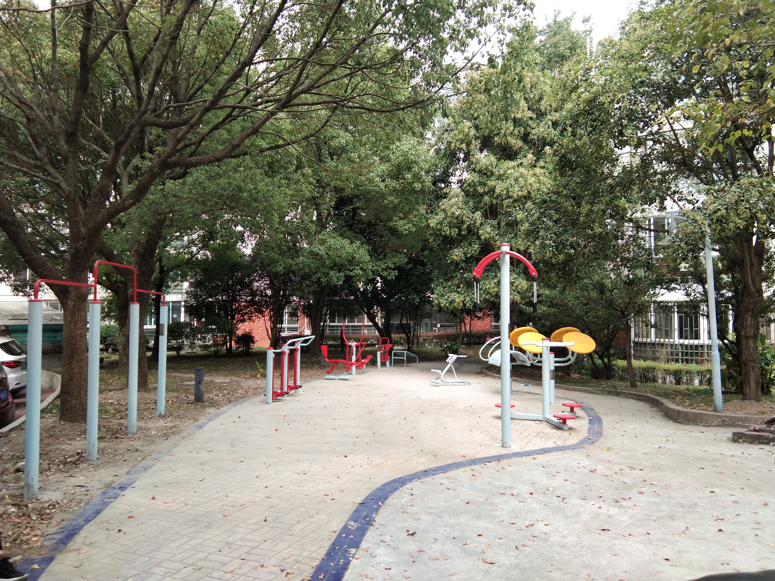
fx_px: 694
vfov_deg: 45.4
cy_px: 290
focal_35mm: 31
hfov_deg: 58.4
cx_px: 388
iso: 50
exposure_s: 1/162
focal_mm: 3.69
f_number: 2.2
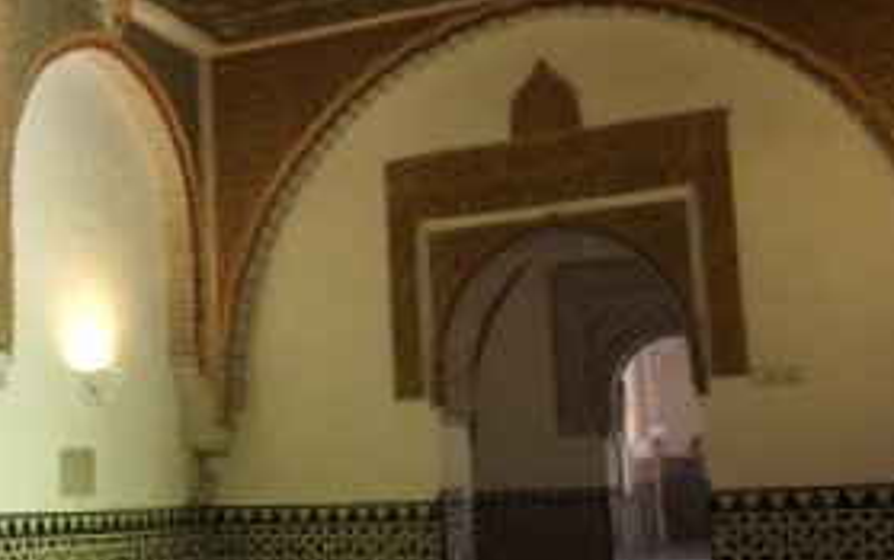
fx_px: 1244
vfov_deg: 25.4
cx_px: 199
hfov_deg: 38.3
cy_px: 317
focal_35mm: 51
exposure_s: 1/30
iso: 640
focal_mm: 6
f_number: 2.8
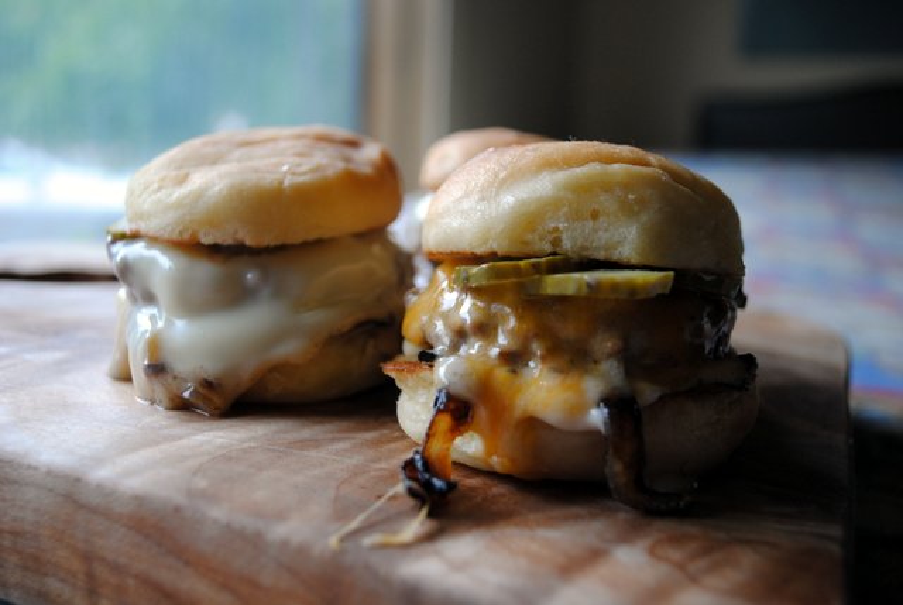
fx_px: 980
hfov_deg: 49.5
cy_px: 302
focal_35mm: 39
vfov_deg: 34.3
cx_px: 452
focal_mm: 26
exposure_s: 1/60
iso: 280
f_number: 4.2
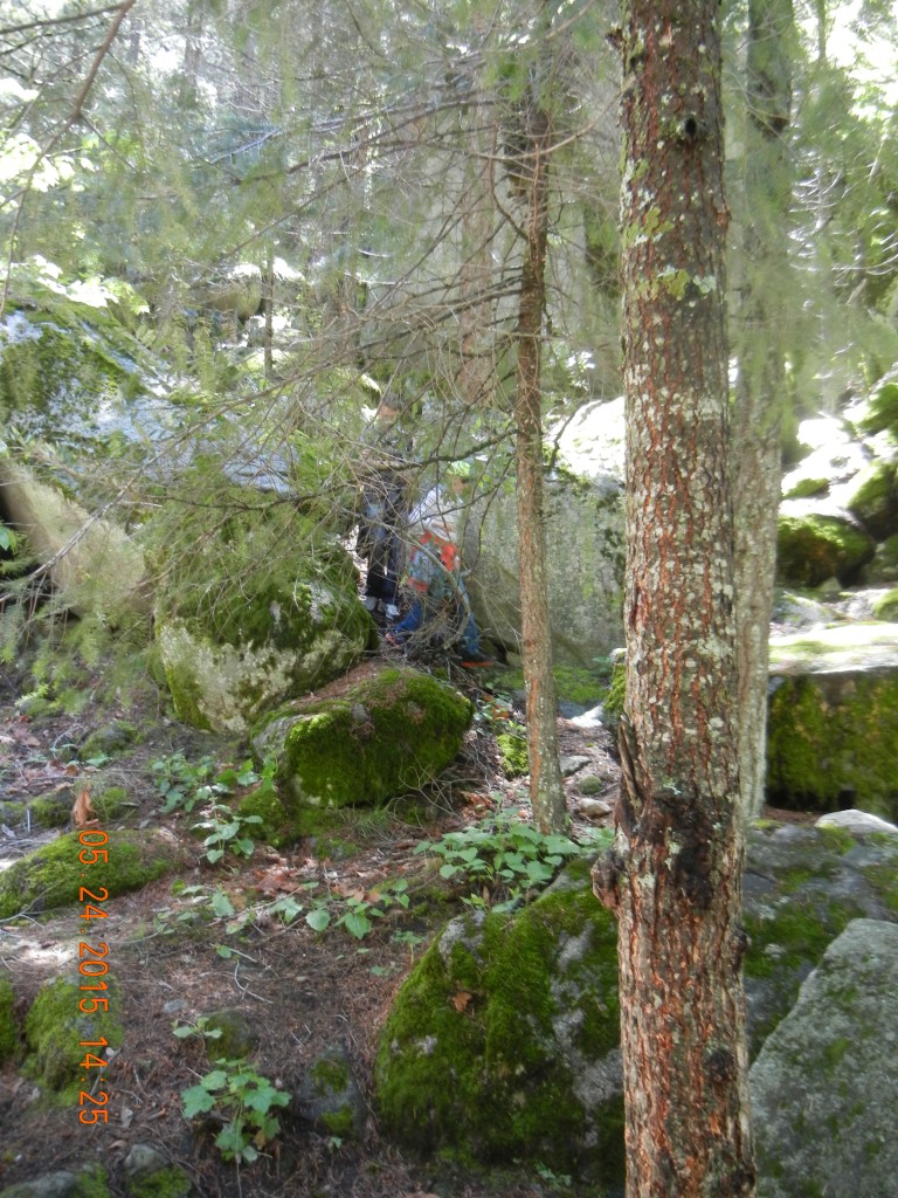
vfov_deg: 60.0
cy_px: 599
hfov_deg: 46.8
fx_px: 1038
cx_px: 449
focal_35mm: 30
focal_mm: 5.4
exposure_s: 1/60
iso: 365
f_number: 3.5
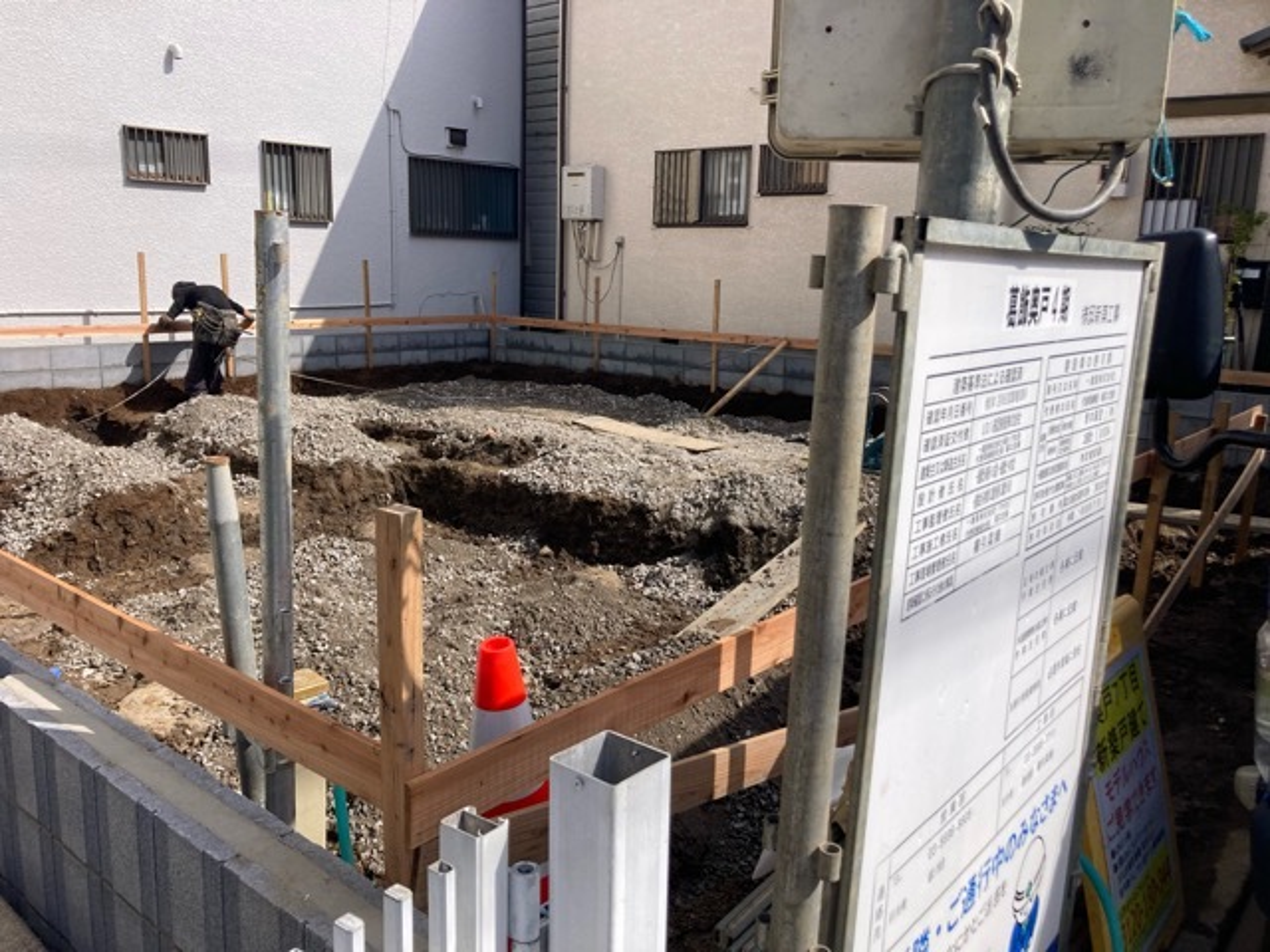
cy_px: 476
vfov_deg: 49.7
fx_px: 1027
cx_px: 635
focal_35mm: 28
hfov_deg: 63.4
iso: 20
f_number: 1.8
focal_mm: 3.99
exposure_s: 1/2433
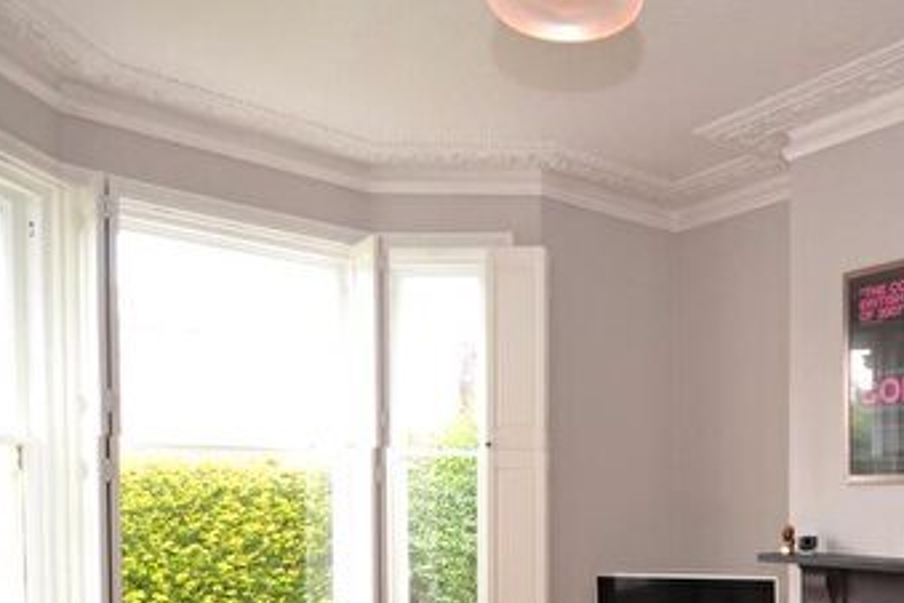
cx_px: 685
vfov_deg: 40.3
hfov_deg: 57.1
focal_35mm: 31
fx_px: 778
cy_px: 495
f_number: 4
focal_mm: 10
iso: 400
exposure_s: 1/60
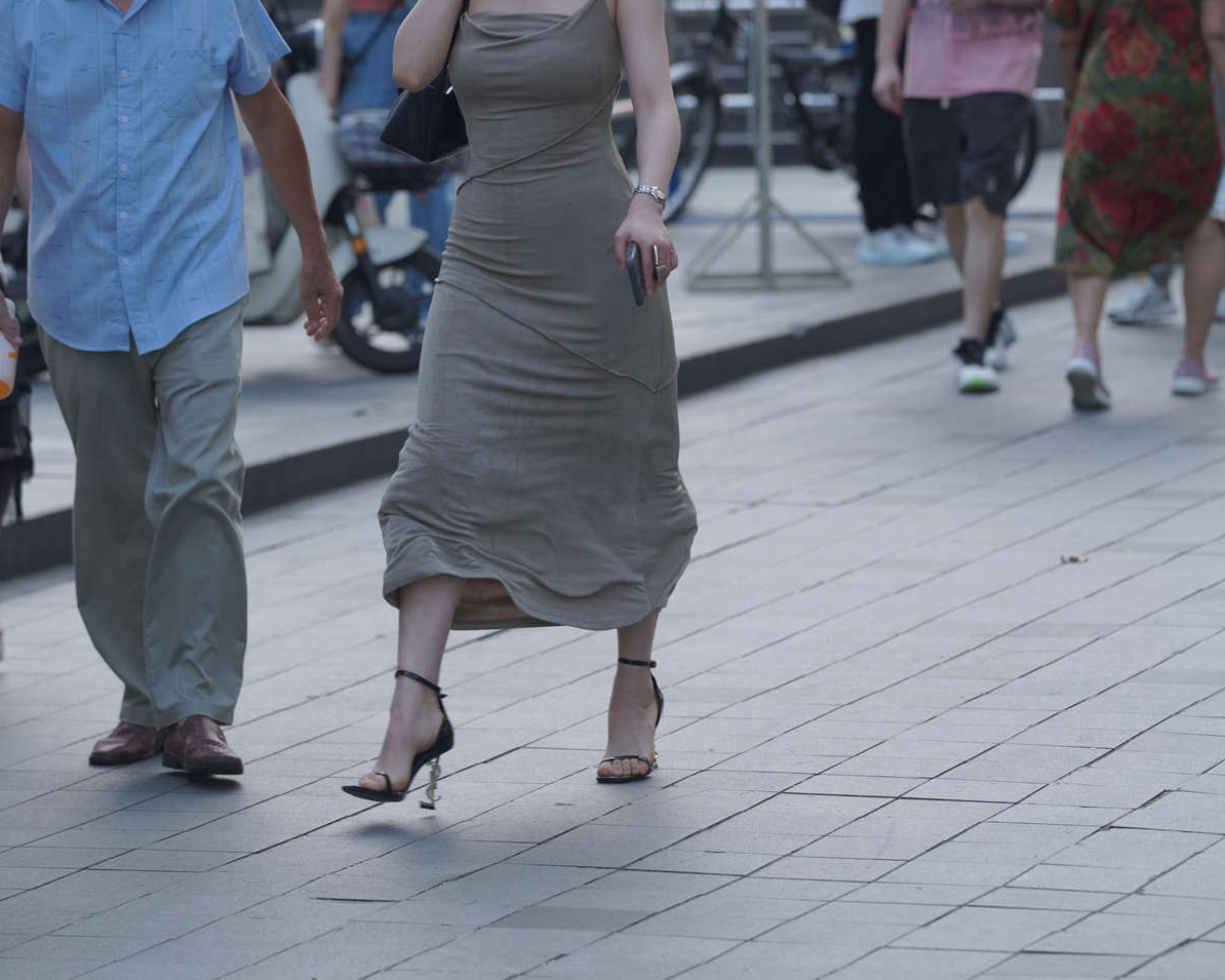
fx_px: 6924
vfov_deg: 8.1
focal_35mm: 191
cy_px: 254
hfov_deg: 10.1
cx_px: 612
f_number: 3.5
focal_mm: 135
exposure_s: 1/320
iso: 500
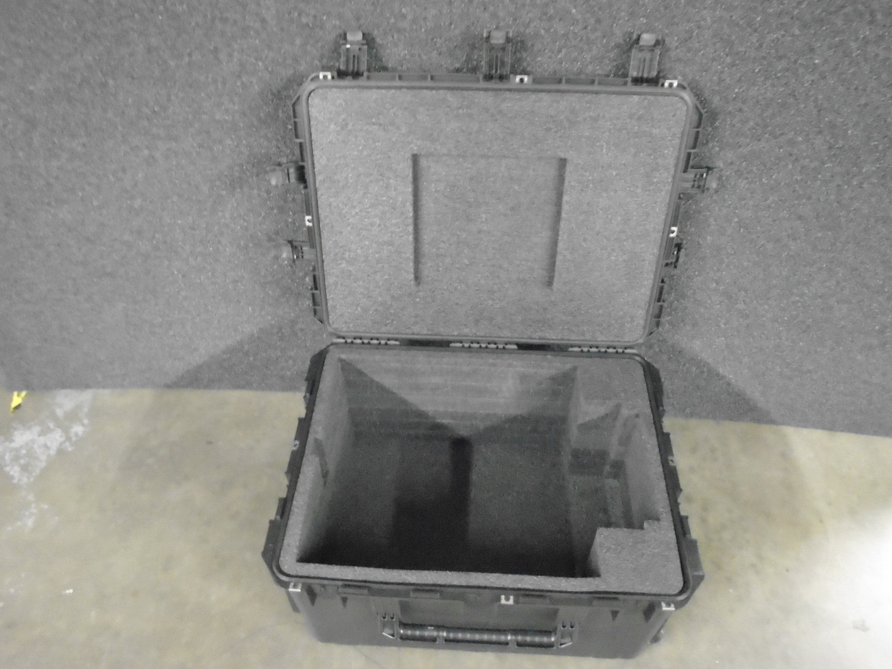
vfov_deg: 53.1
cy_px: 334
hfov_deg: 67.3
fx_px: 670
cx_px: 446
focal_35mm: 26
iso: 1600
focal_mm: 4.6
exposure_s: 1/4
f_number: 3.2
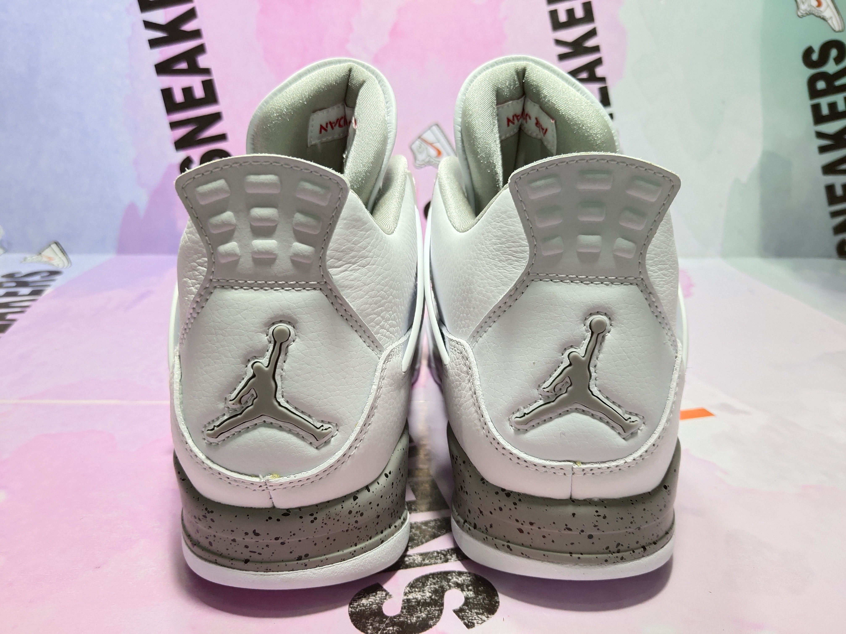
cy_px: 317
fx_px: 733
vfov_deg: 46.8
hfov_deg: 60.0
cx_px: 423
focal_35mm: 30
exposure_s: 1/1104
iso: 50
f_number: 1.79
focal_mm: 4.35
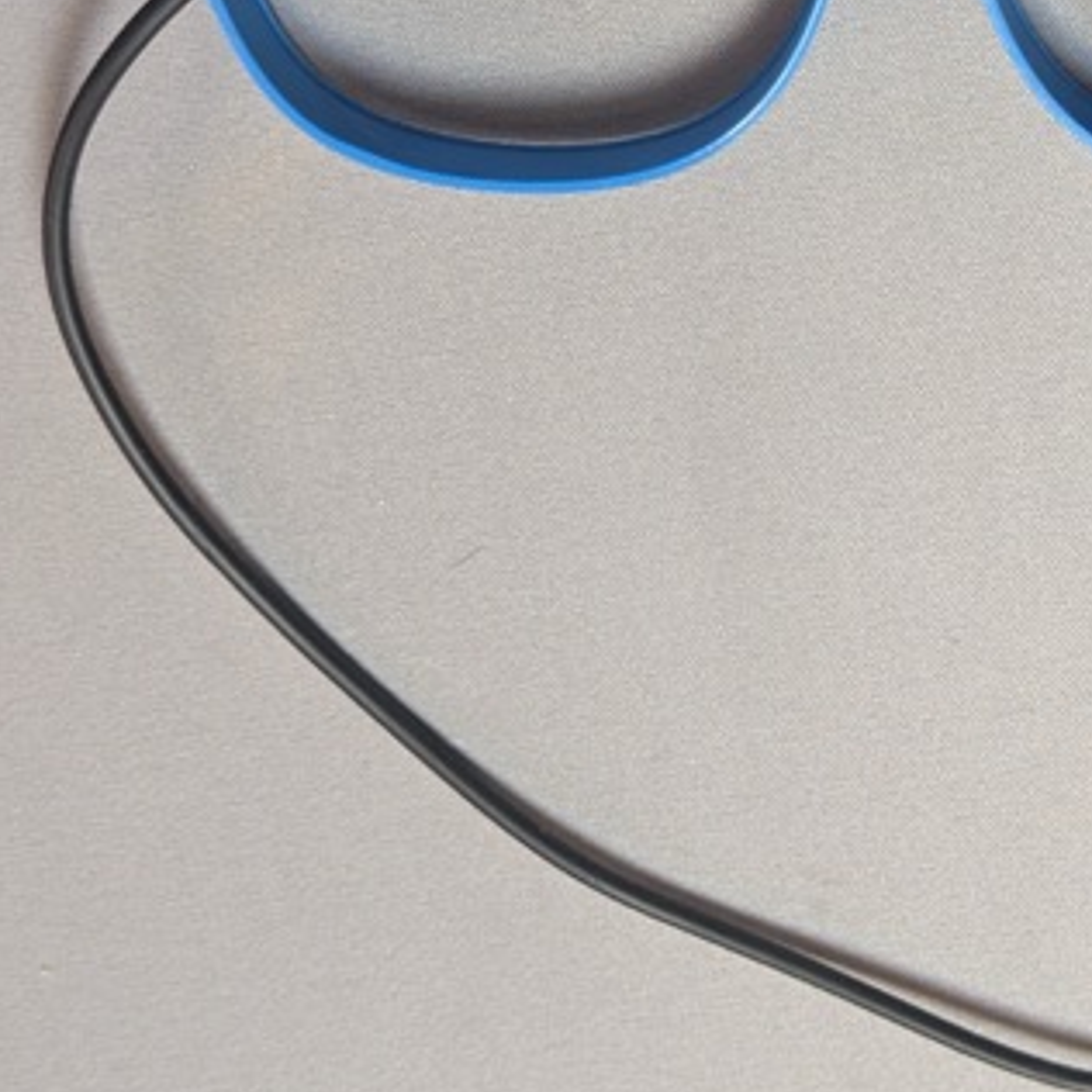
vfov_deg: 20.1
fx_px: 3069
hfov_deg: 19.8
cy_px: 370
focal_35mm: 86
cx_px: 981
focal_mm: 6.81
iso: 83
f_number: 1.85
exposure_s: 1/23.8
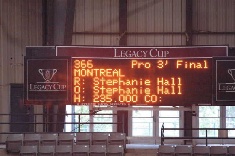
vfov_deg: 4.6
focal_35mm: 300
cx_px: 118
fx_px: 1956
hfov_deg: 6.9
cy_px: 78
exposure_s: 1/320
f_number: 2.8
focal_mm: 200
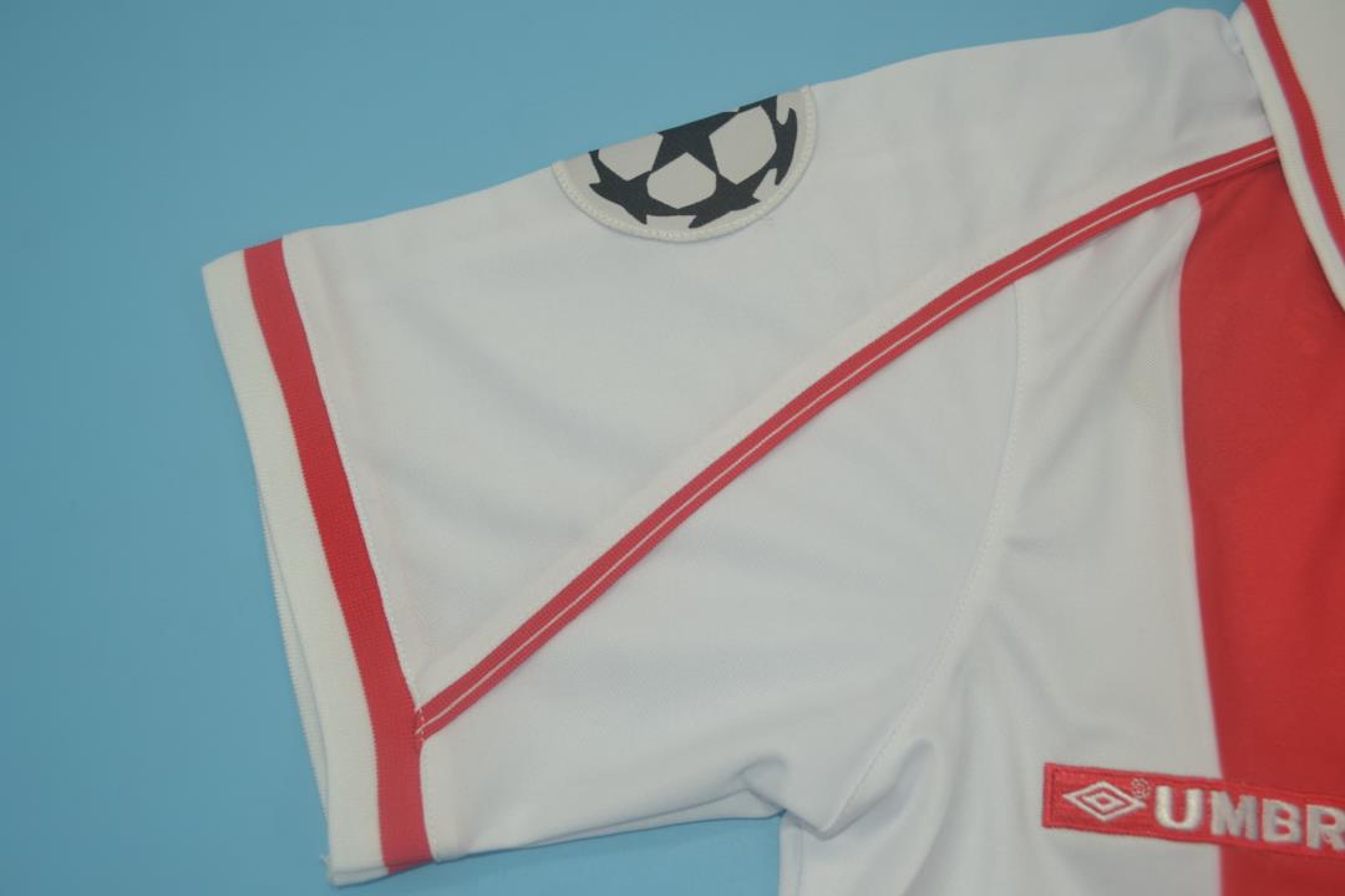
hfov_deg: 53.1
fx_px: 1345
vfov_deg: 36.9
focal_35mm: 36
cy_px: 448
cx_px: 672
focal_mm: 24
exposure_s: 1/200
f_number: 5
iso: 200
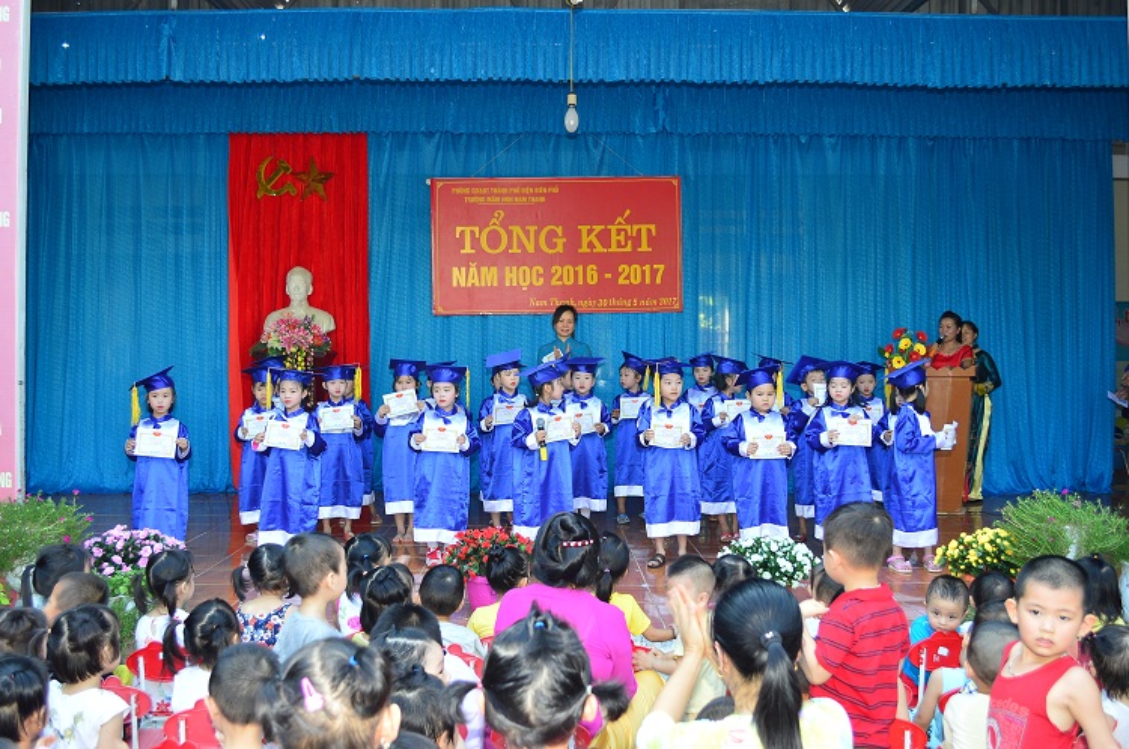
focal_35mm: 33
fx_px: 1034
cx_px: 564
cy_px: 374
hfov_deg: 57.3
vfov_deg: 39.9
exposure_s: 1/60
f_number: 5
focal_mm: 22
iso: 200
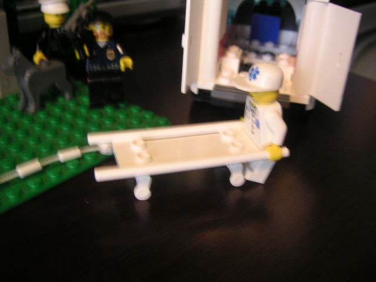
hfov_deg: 49.0
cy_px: 141
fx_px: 413
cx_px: 188
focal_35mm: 38
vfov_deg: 37.7
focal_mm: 6
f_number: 2.8
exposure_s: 1/10
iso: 100
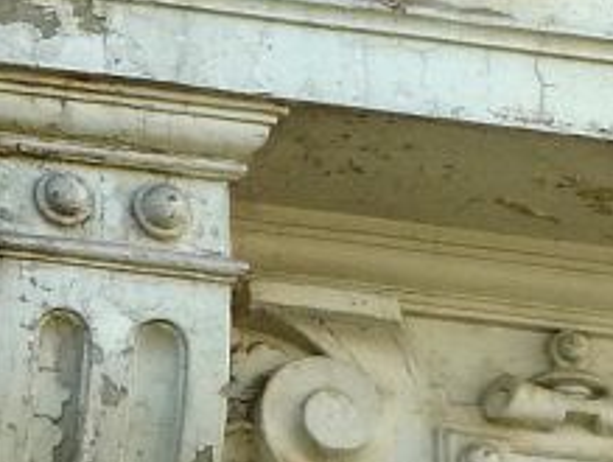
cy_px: 260
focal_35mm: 789
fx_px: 13995
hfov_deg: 2.5
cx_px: 1069
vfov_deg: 1.9
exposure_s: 1/160
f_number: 4.5
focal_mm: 27.8
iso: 160
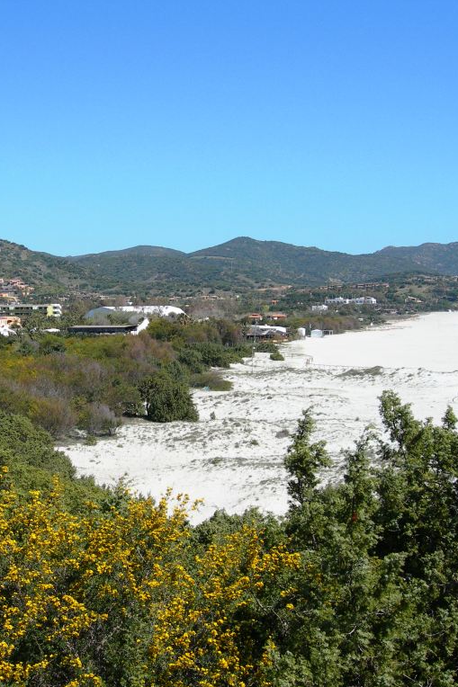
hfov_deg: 25.2
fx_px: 1012
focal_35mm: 53
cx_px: 108
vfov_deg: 37.5
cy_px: 344
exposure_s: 1/530
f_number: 4.8
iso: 50
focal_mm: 7.8
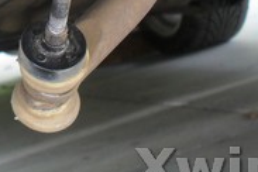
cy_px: -135
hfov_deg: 15.8
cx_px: -13
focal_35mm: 127
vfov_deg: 10.2
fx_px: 910
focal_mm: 6.3
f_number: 3.2
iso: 100
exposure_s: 1/45
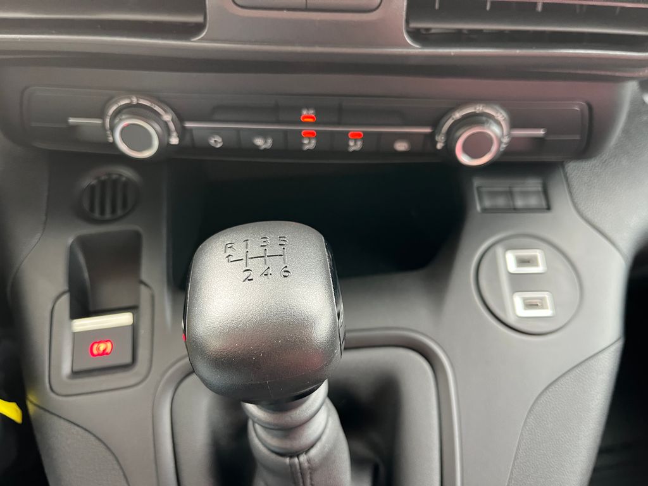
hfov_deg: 67.3
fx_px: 487
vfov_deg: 53.1
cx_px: 324
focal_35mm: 26
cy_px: 243
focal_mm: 5.1
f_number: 1.6
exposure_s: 1/60
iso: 250
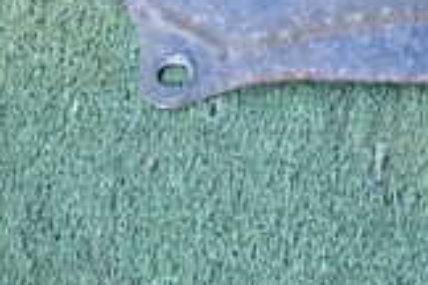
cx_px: 552
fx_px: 1652
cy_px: -288
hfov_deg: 14.2
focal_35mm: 139
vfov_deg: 9.2
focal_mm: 6.37
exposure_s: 1/40
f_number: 2.5
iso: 250
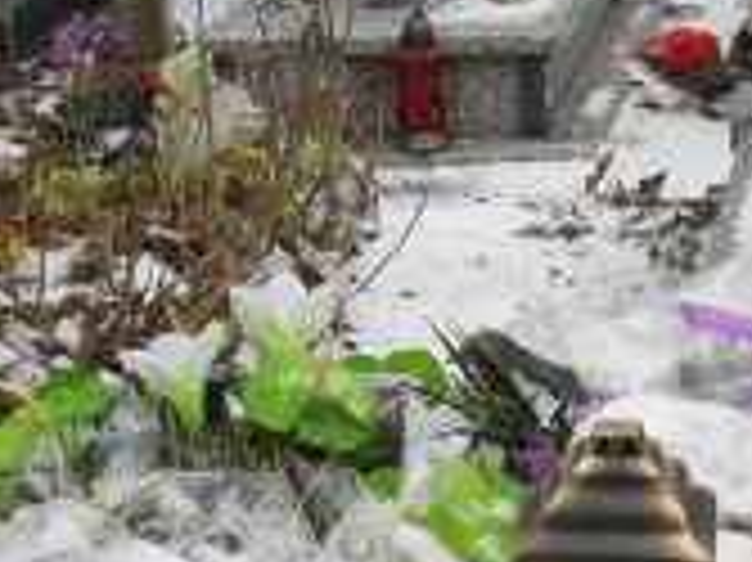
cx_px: 932
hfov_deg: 14.2
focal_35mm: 134
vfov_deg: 11.0
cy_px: 504
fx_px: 2909
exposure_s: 1/350
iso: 100
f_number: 3.2
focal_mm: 6.3
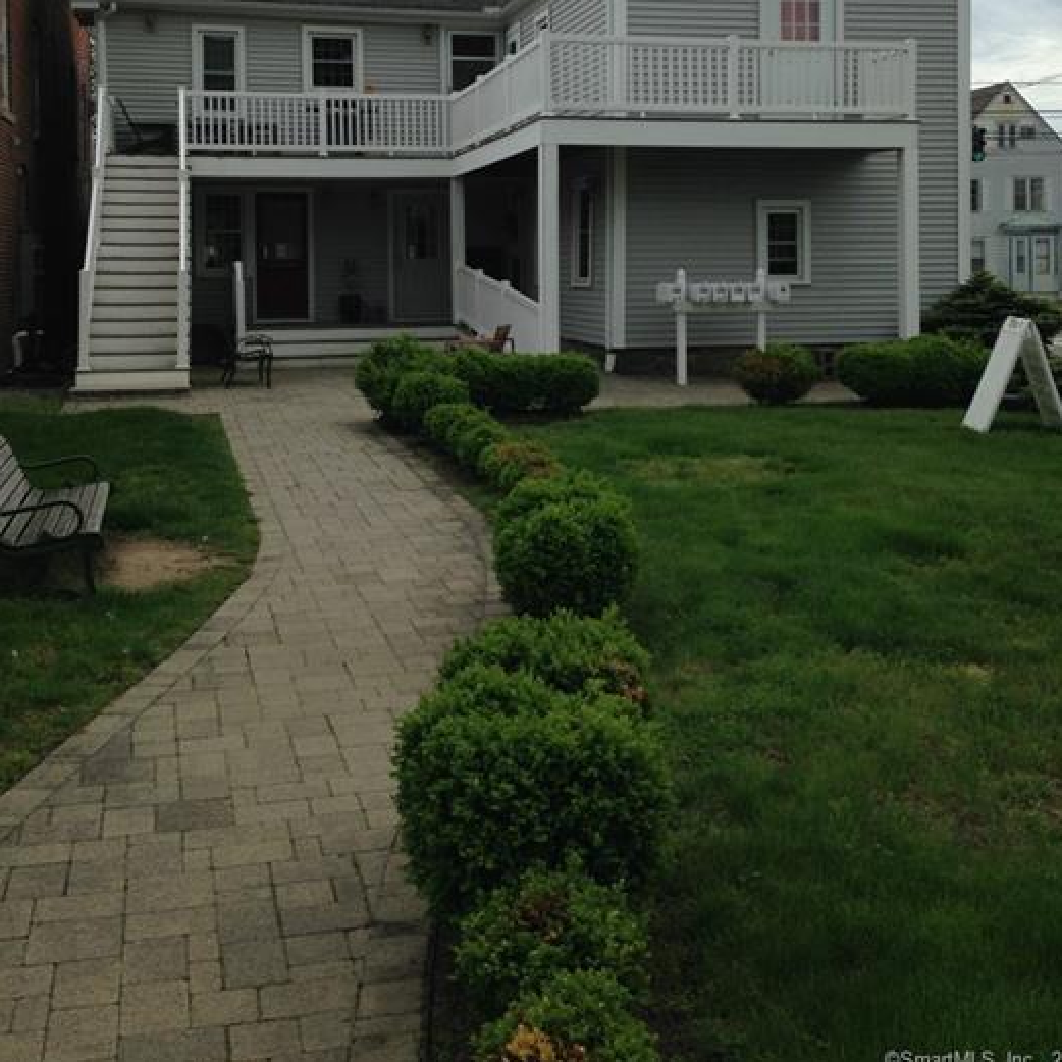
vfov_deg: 38.4
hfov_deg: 39.2
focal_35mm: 43
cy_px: 291
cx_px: 518
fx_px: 1493
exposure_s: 1/1232
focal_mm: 4.12
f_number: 2.4
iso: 50
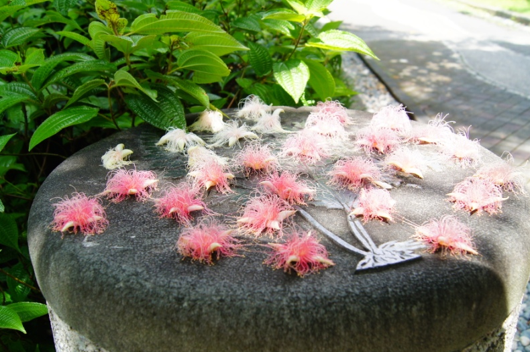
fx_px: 515
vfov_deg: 37.7
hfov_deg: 54.4
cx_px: 295
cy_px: 191
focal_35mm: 35
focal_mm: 18
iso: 100
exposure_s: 1/60
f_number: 5.6
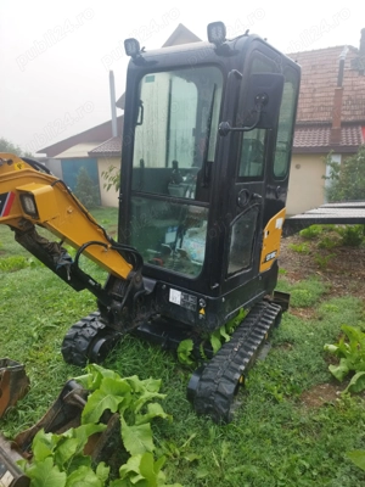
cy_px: 244
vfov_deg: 71.6
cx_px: 182
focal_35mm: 24
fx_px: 337
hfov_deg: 56.8
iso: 50
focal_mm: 5.89
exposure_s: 1/153
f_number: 1.89
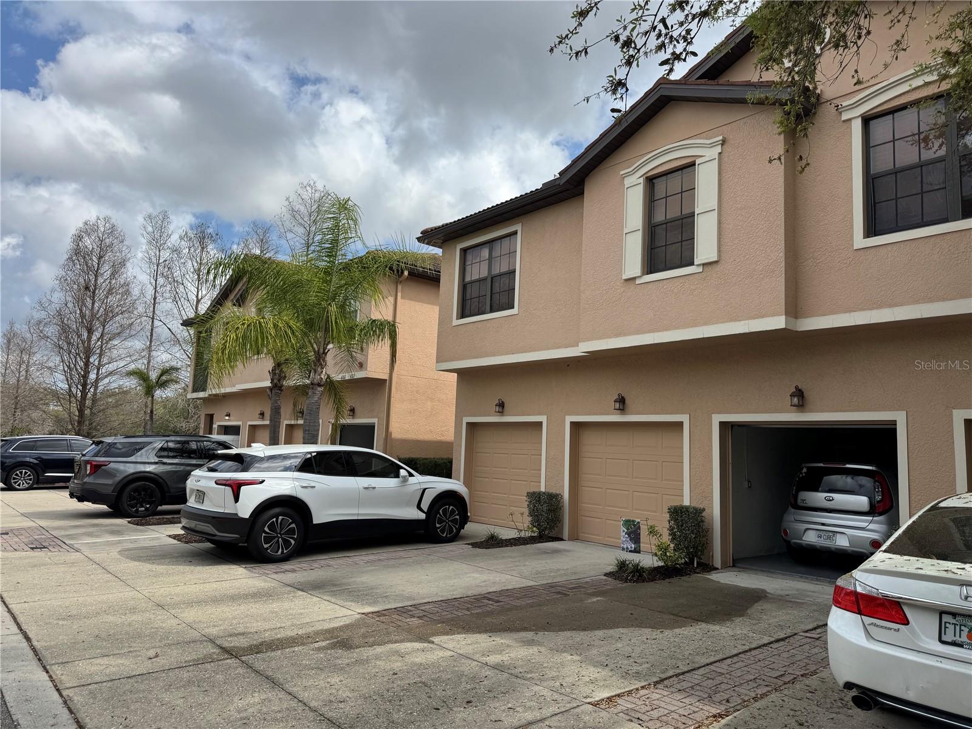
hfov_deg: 71.6
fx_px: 674
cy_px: 364
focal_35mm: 24
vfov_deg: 56.8
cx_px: 486
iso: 80
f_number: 1.78
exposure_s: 1/4950
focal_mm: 6.76
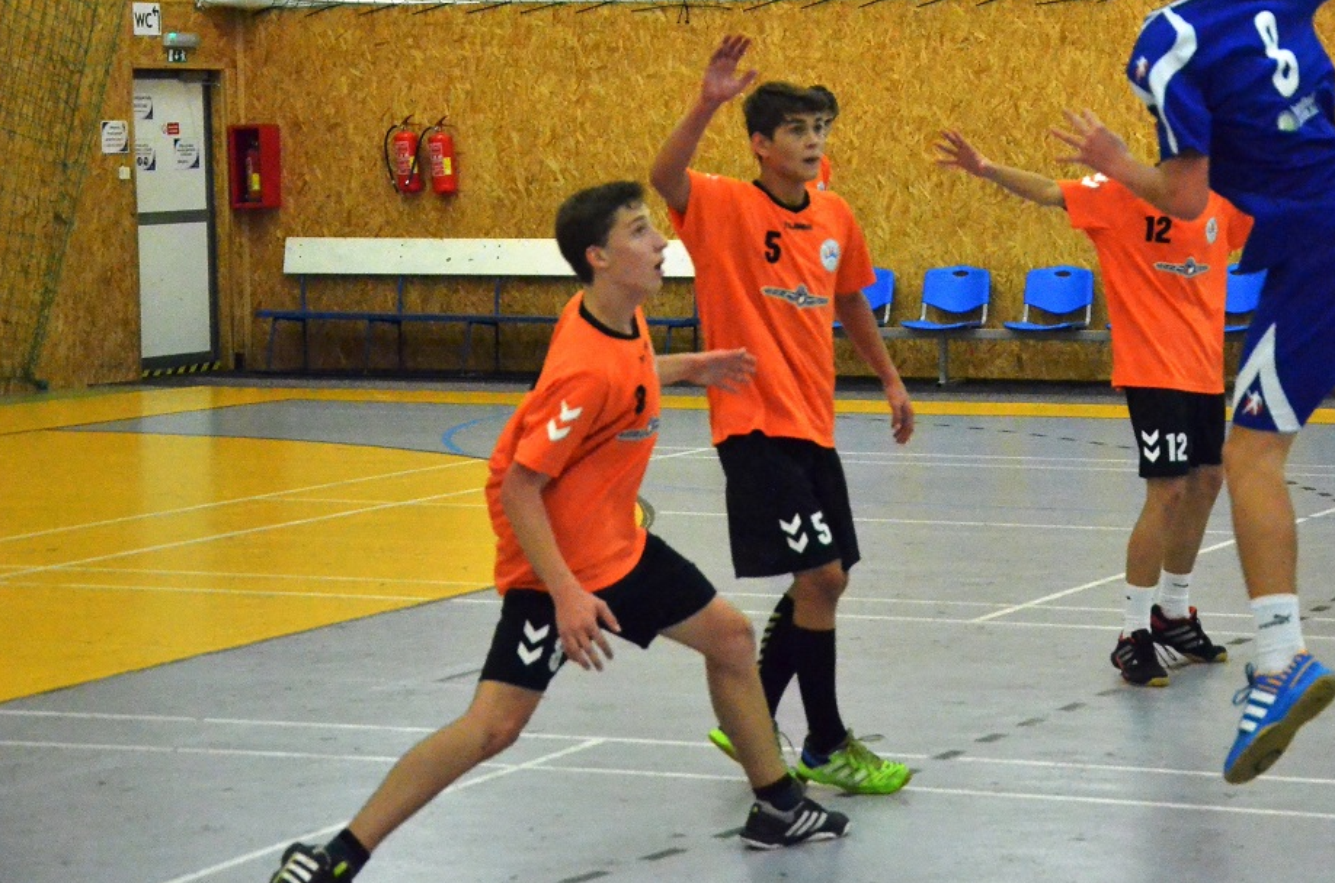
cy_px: 314
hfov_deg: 20.0
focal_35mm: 102
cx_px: 870
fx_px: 3773
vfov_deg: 13.3
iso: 6400
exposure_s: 1/1000
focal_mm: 52
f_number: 5
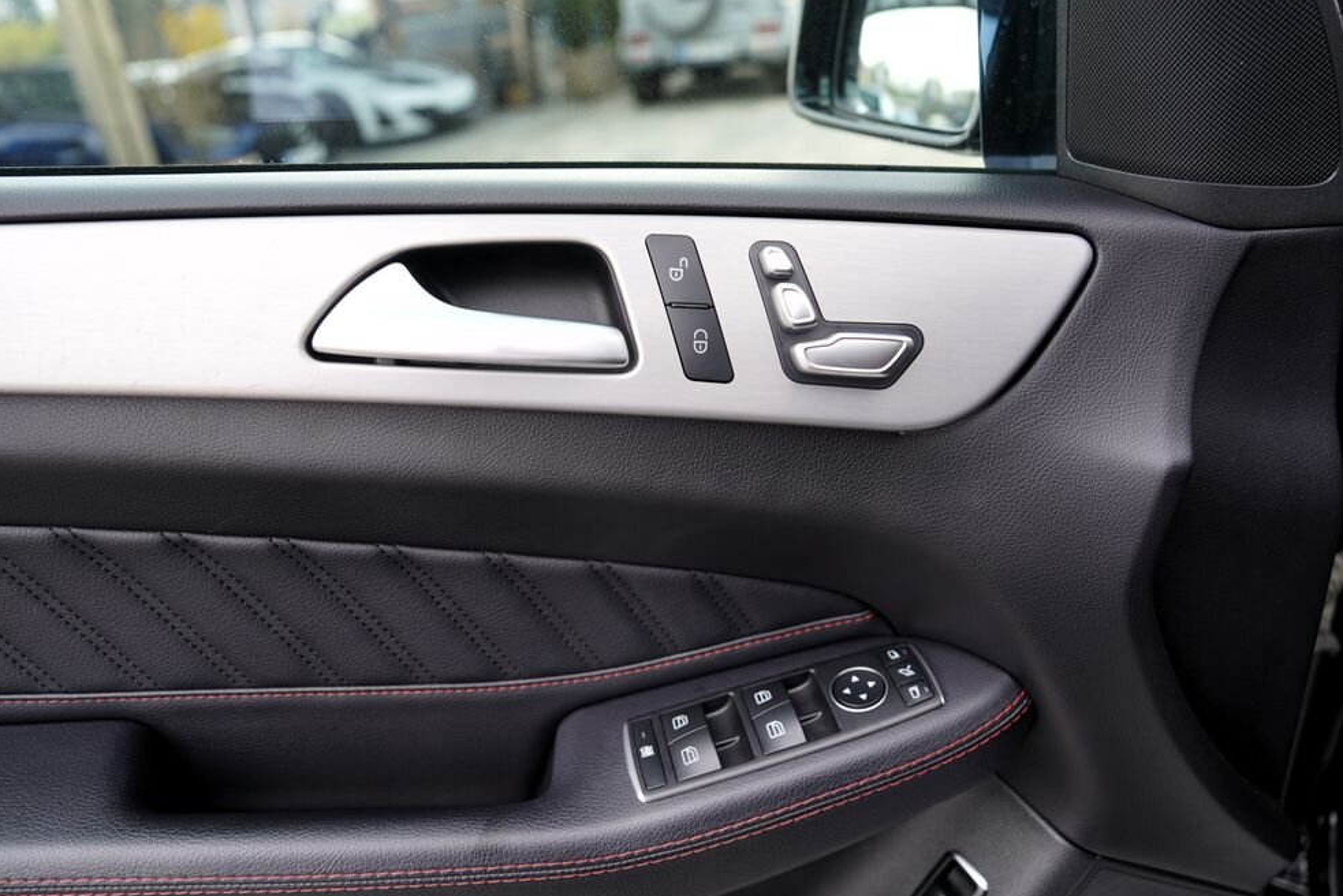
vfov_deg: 51.3
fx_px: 933
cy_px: 454
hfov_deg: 71.5
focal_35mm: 25
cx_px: 650
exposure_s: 1/40
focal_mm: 24
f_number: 3.2
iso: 100
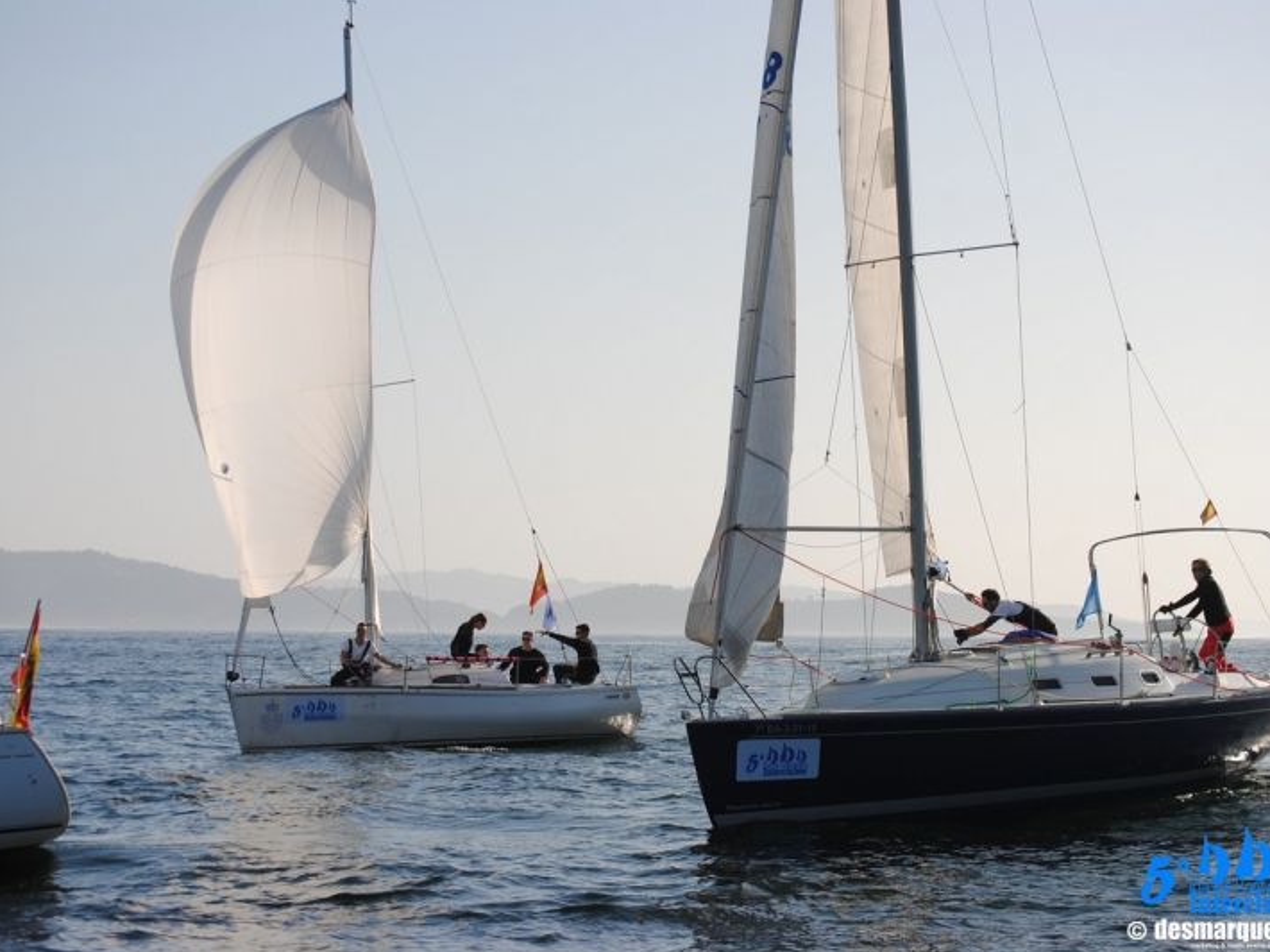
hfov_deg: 19.5
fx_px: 3704
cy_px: 477
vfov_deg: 14.6
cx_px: 626
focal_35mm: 101
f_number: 6.3
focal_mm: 62
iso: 100
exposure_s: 1/640
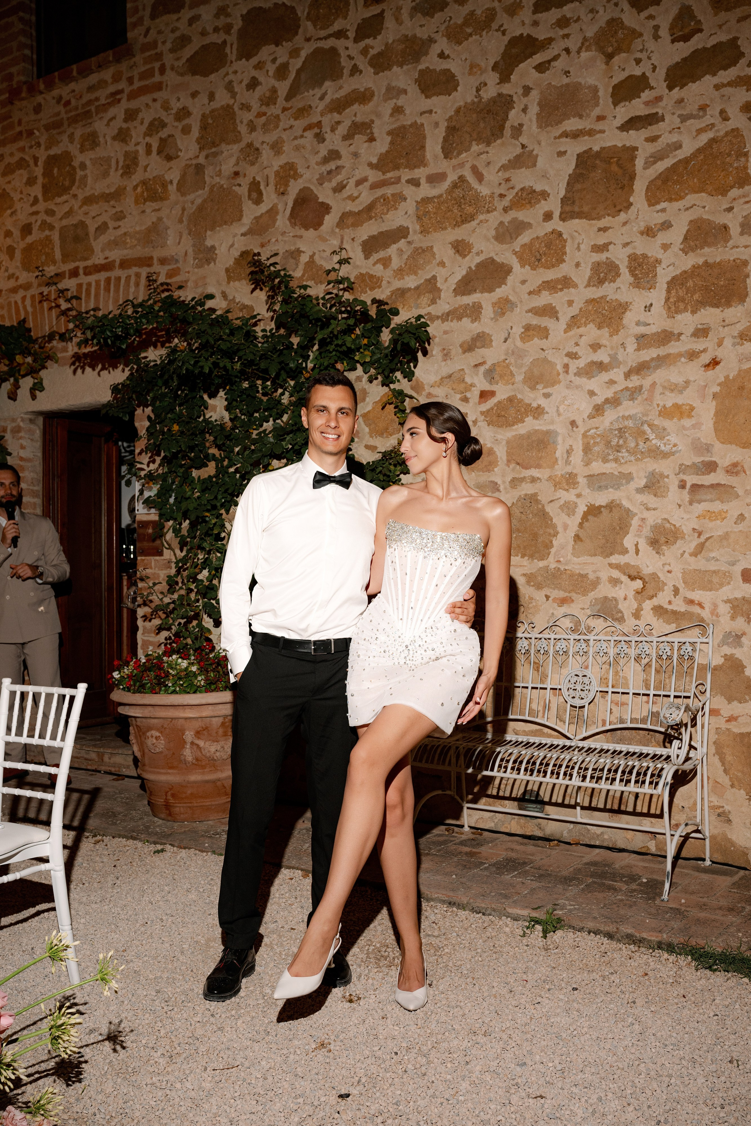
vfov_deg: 57.2
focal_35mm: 33
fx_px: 1033
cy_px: 563
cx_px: 376
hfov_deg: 40.0
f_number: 5.6
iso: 320
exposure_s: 1/160
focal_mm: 33
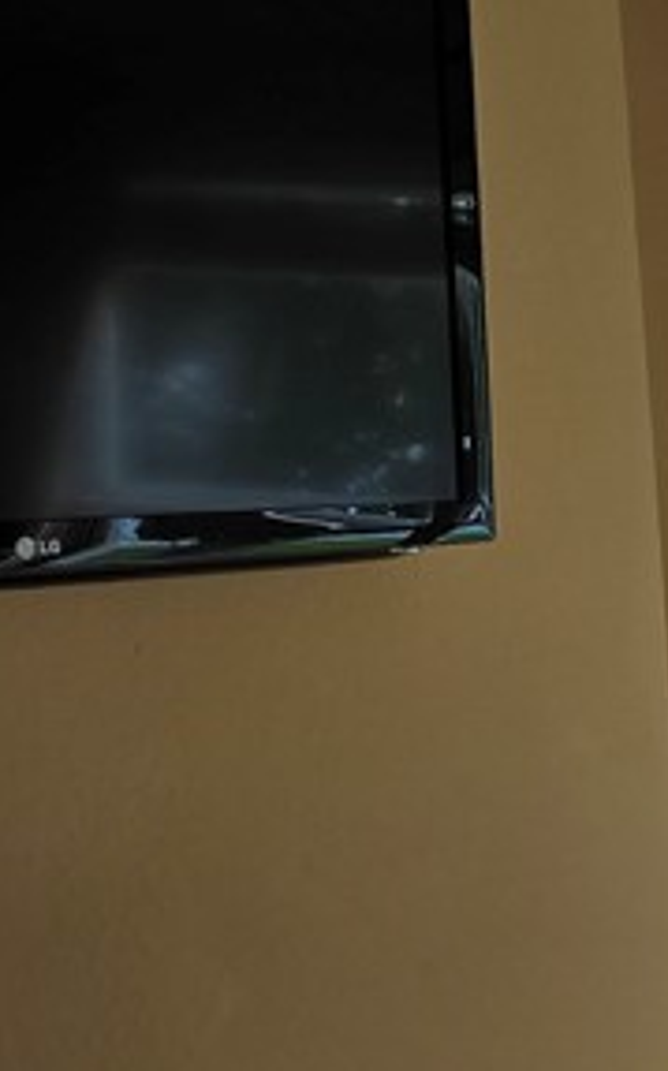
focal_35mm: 87
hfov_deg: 11.6
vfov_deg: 23.7
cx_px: 1717
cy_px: 758
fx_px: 2538
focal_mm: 6.3
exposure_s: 1/180
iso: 16
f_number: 1.7
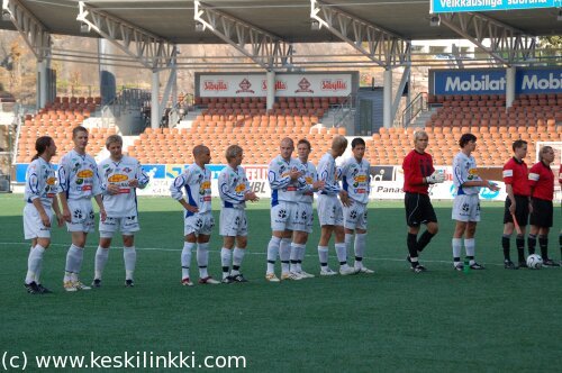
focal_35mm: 135
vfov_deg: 10.1
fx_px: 2105
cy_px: 186
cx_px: 281
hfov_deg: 15.2
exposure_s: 1/800
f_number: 7.1
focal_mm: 90
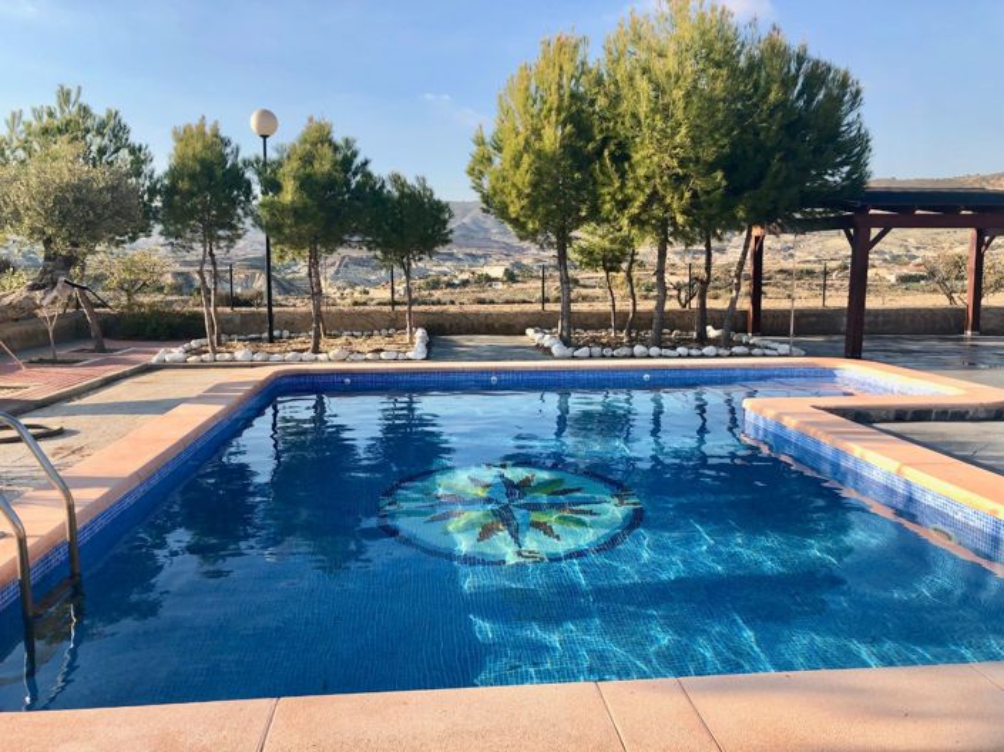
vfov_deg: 49.7
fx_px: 812
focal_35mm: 28
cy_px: 376
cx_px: 502
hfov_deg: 63.5
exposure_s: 1/923
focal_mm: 4
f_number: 1.8
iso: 20
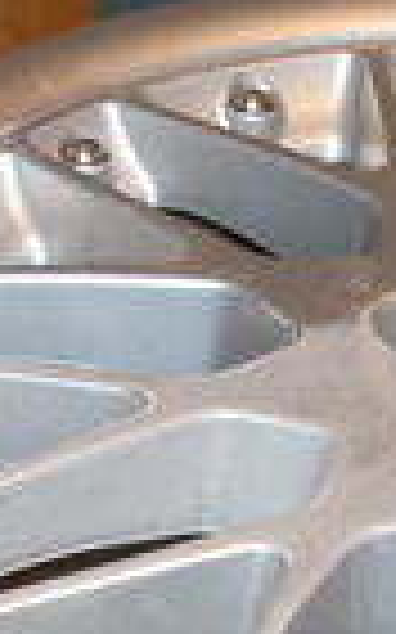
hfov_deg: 4.7
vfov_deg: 7.6
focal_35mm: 277
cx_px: 490
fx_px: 4788
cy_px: 625
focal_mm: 40
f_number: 5
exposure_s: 1/60
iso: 400
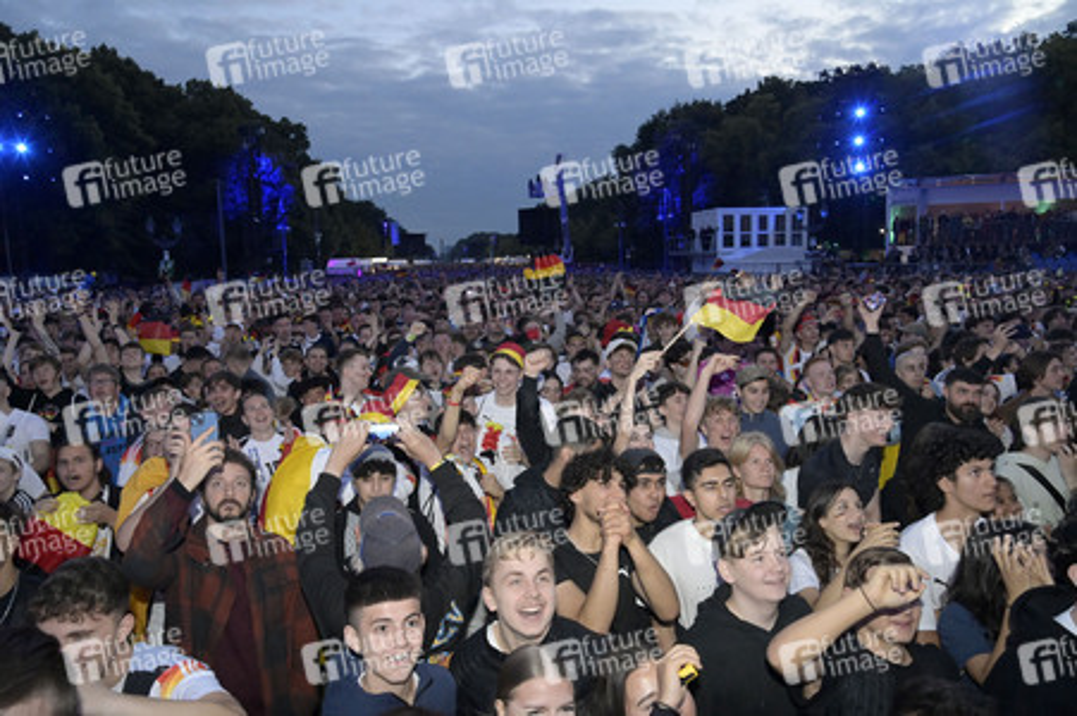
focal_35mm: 24
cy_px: 358
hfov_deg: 73.8
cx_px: 538
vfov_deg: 53.1
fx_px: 717
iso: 8000
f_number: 8
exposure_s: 1/250
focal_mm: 24
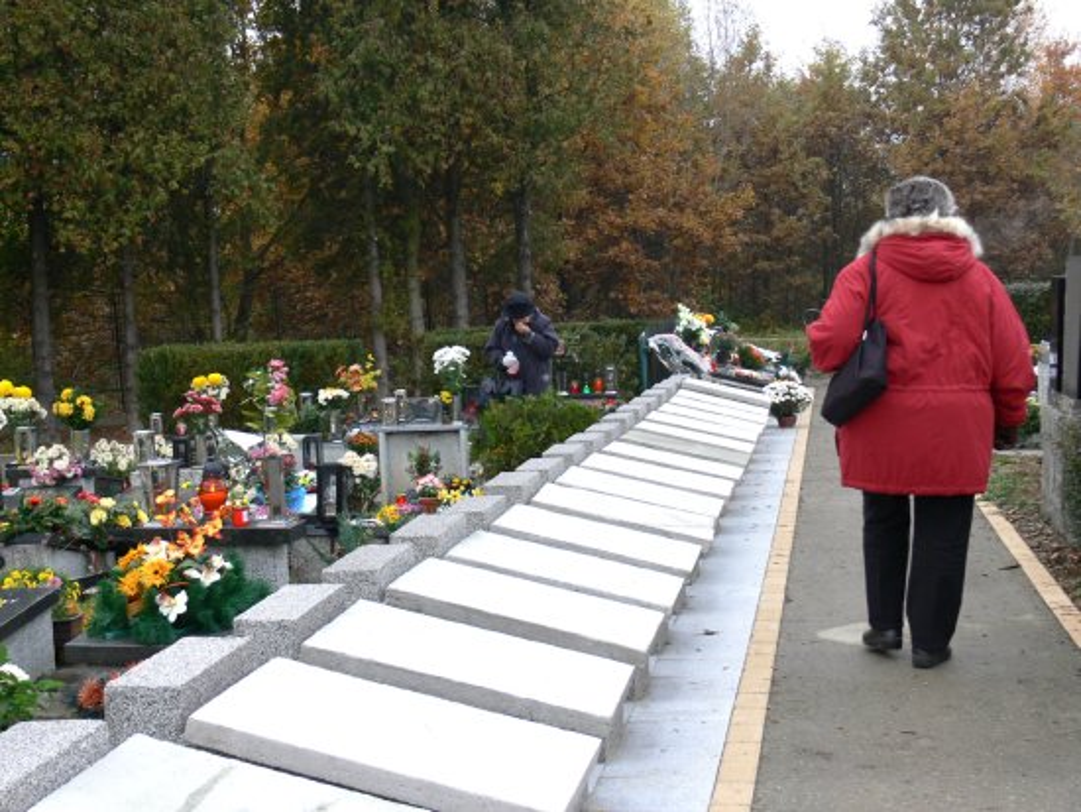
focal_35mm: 53
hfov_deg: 36.2
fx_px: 1656
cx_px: 540
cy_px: 406
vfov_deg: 27.5
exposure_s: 1/50
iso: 80
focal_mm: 11.2
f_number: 3.2
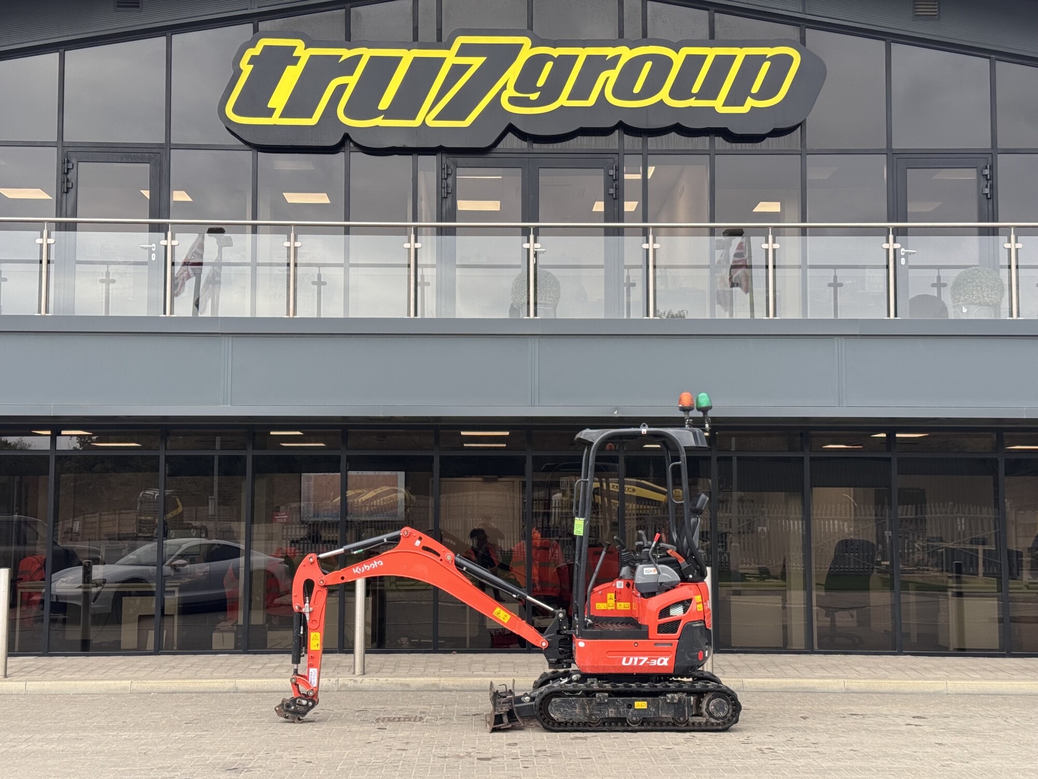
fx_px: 1439
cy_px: 390
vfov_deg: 30.3
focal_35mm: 48
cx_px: 519
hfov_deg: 39.7
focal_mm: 6.76
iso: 64
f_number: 1.78
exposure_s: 1/255
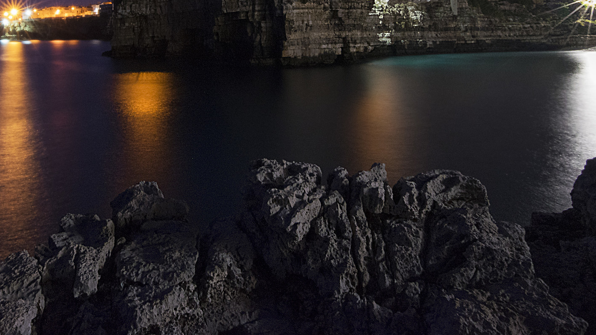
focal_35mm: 32
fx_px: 506
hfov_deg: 58.9
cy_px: -1
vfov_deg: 33.5
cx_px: 175
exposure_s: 30
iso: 800
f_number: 22
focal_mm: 12
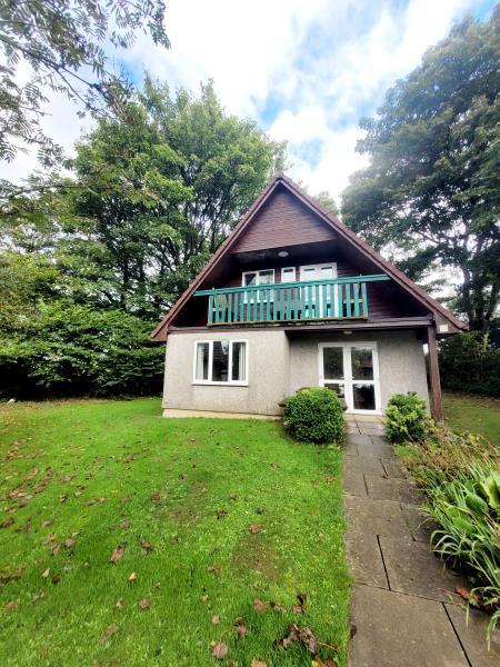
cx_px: 250
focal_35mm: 13
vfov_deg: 106.2
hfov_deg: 89.9
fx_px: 250
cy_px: 334
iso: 40
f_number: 2.2
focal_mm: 1.74
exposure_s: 1/526
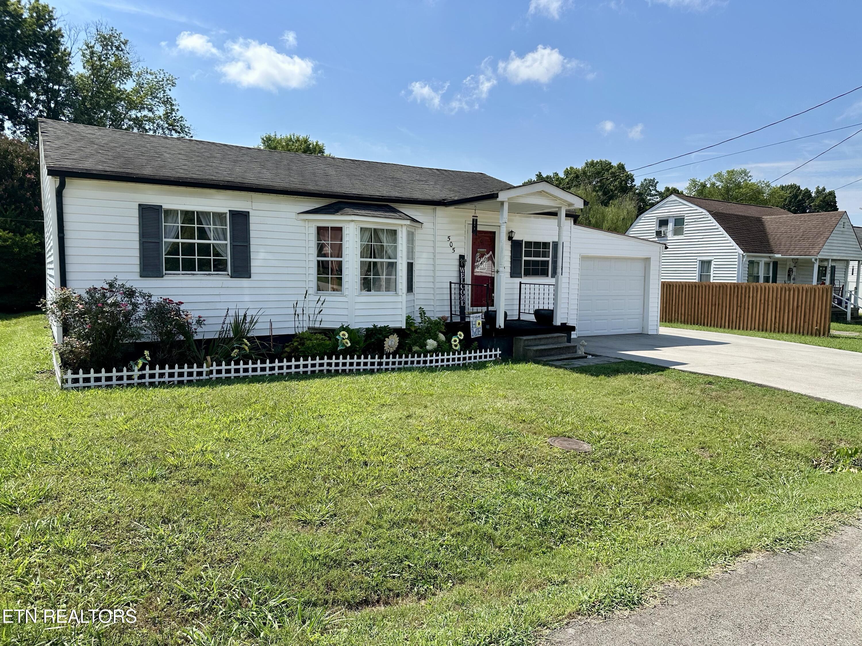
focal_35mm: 24
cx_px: 431
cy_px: 323
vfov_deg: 56.8
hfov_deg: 71.6
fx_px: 598
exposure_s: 1/4348
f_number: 1.78
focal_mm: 6.86
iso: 80
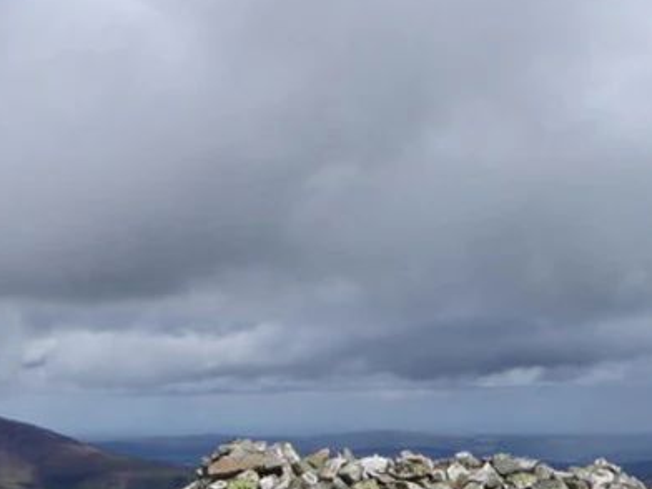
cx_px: 181
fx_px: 1846
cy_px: 391
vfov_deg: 15.0
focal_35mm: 98
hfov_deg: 19.9
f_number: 3.5
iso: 100
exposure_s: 1/1600
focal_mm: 5.4
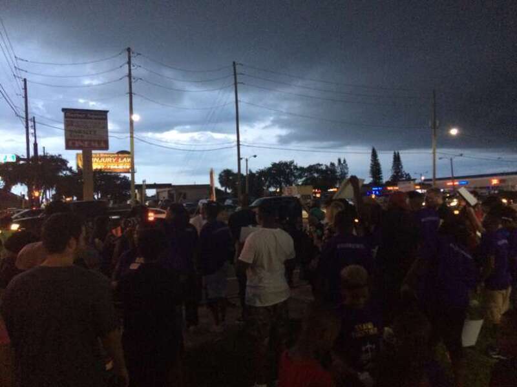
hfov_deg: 61.7
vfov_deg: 48.2
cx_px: 258
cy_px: 194
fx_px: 433
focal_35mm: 29
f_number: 2.2
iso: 320
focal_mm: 4.15
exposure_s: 1/30
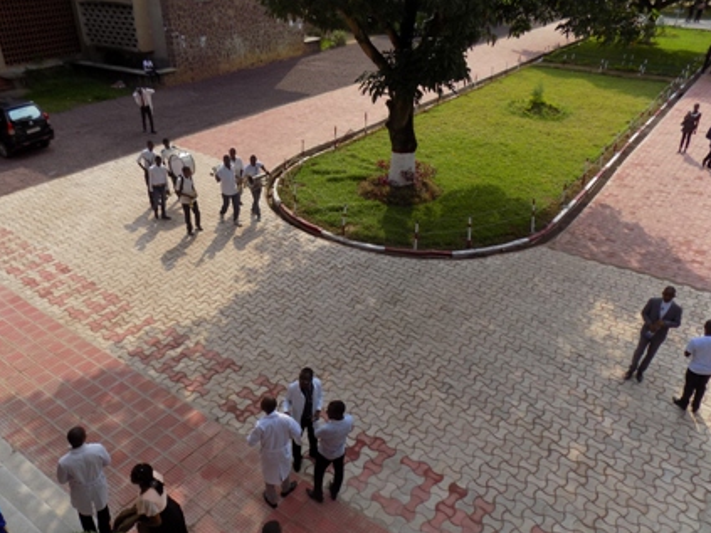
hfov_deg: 63.3
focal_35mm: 28
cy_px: 289
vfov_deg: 49.7
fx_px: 575
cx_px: 324
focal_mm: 4
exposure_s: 1/800
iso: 80
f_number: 3.1
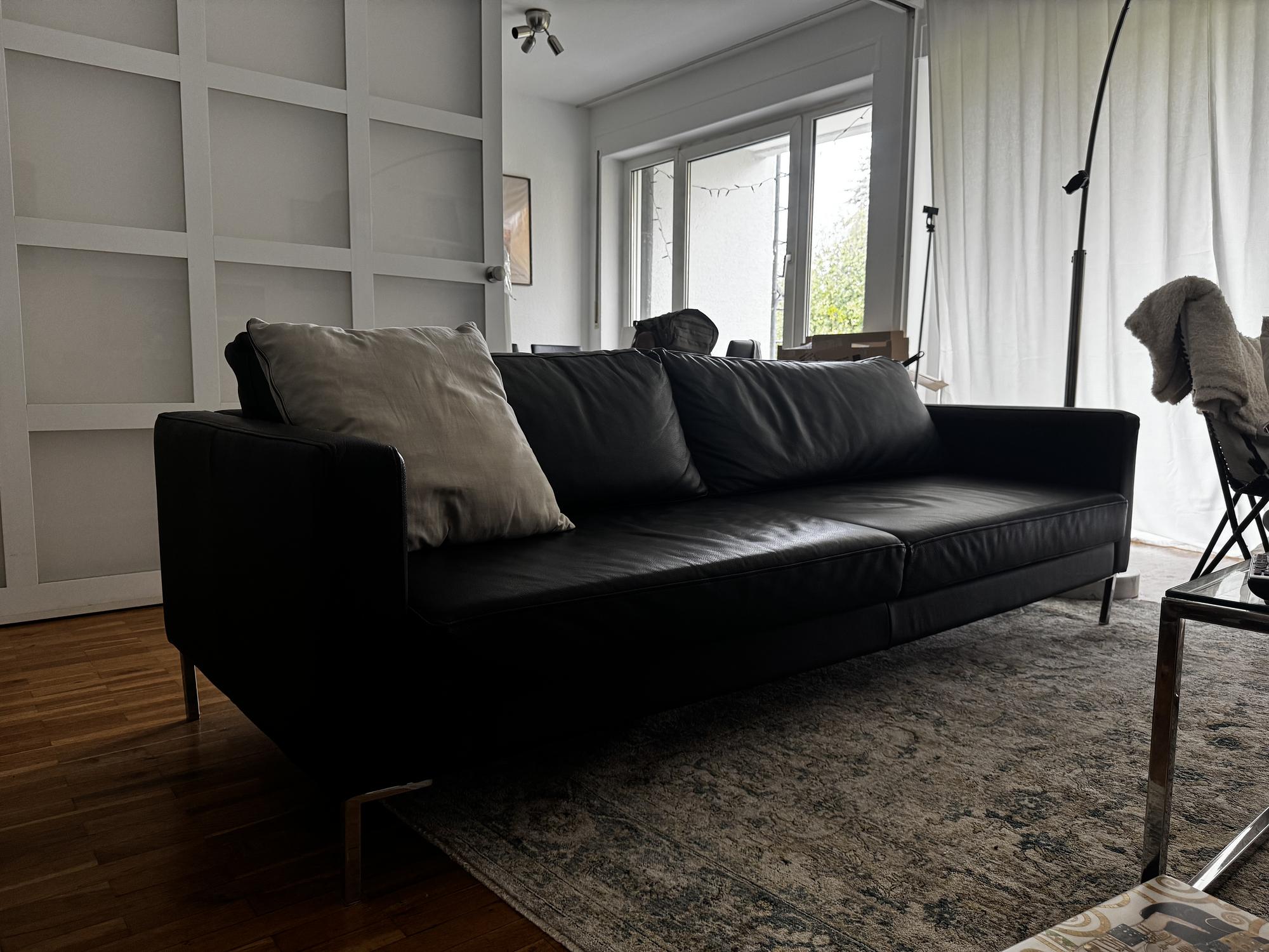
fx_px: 880
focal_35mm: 24
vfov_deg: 56.8
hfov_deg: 71.6
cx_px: 634
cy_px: 476
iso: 160
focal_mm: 6.76
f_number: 1.78
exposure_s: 1/121
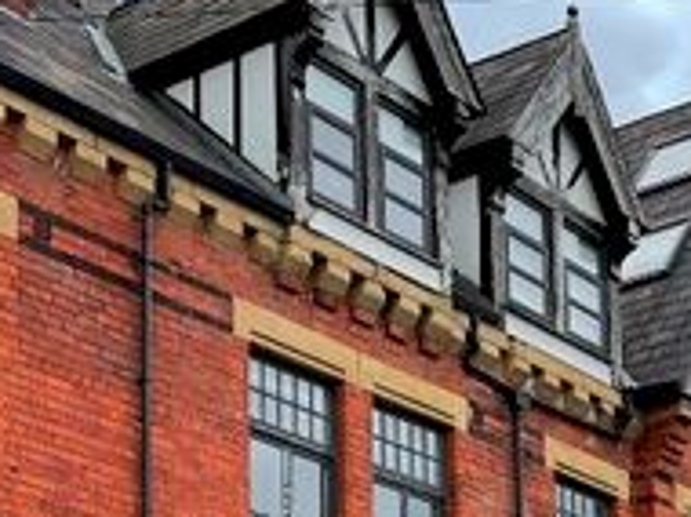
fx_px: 1914
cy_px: 857
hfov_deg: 19.3
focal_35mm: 96
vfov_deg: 14.0
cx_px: 833
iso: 32
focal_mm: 4.2
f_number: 1.6
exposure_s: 1/1575
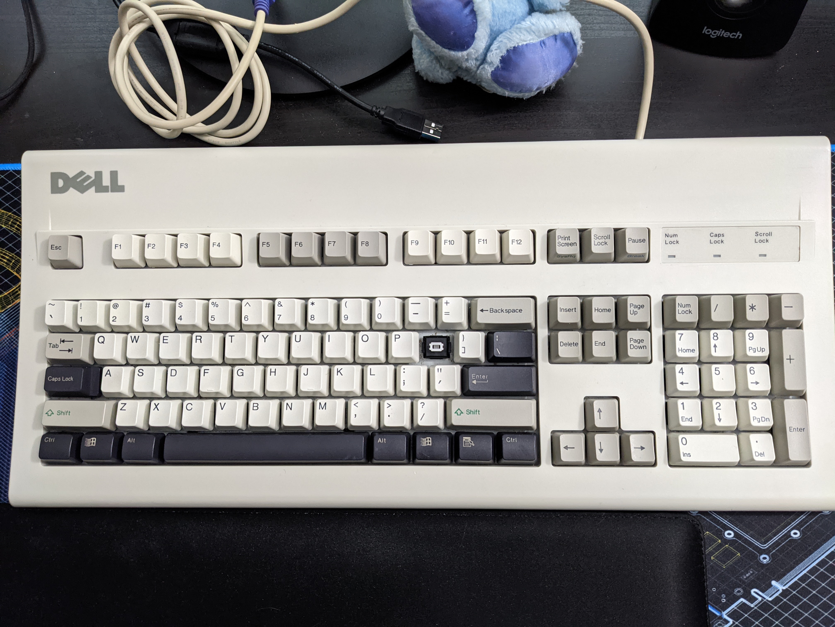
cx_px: 418
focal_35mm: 27
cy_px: 314
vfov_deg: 51.4
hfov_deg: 65.3
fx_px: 651
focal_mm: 4.38
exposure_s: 1/24
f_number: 1.73
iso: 489
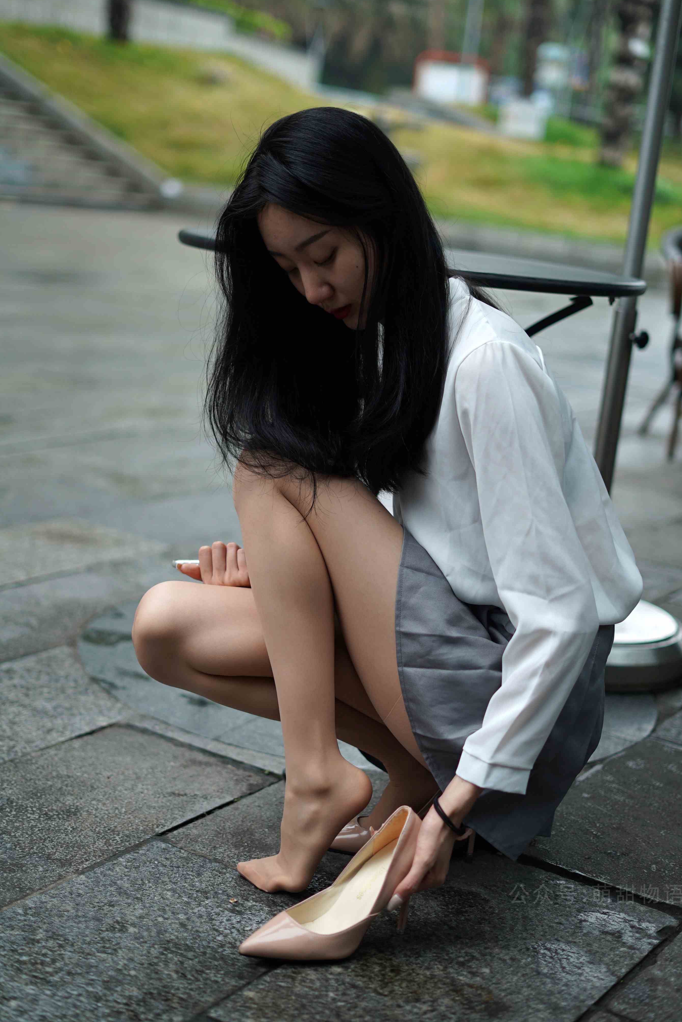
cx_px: 328
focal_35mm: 53
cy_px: 506
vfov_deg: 37.5
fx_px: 1504
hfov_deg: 25.5
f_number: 2
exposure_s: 1/250
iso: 125
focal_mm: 50
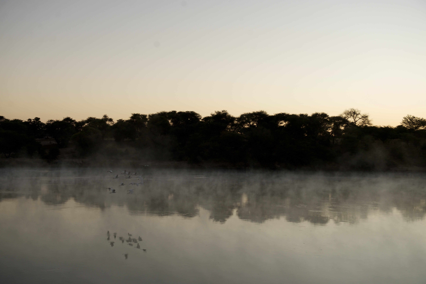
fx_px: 568
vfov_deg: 28.1
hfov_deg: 41.1
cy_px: 142
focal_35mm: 48
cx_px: 213
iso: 400
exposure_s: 1/200
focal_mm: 48
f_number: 5
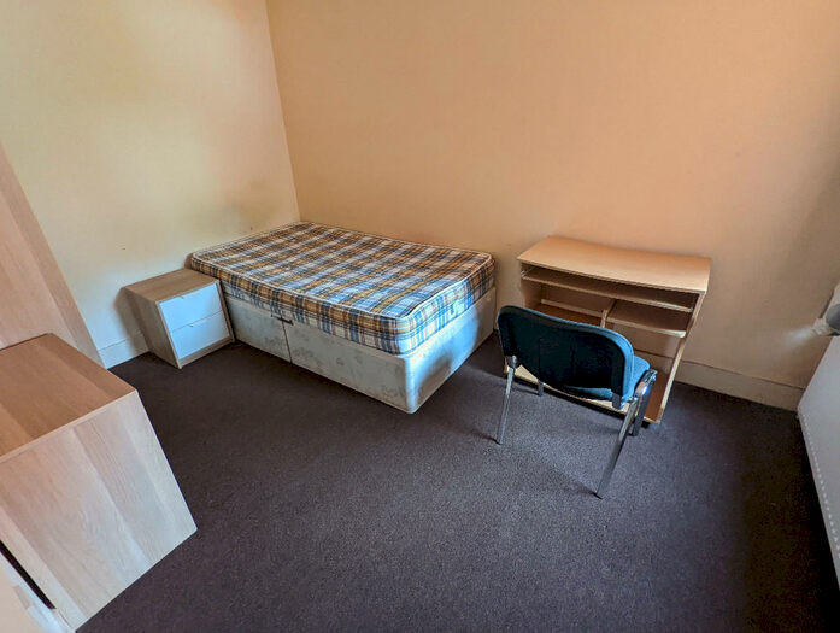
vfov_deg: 78.3
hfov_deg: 94.4
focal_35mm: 16
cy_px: 316
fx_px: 389
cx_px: 420
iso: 365
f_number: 2.2
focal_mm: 2.35
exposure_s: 1/56.4
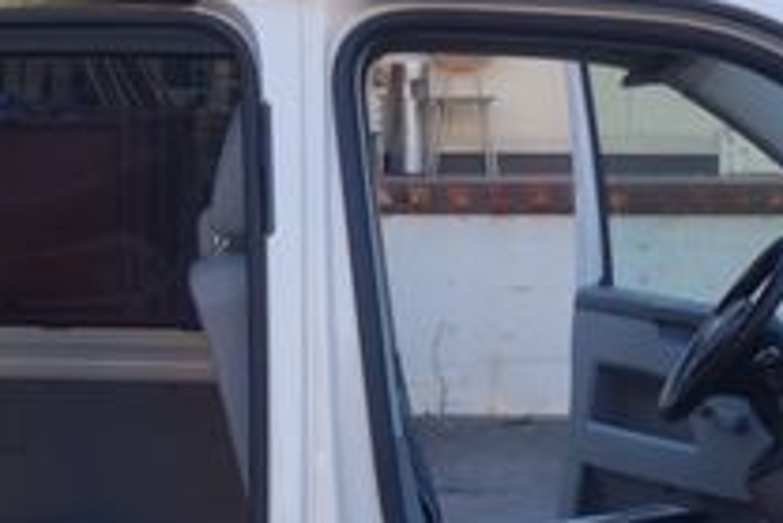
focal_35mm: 138
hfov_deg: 14.8
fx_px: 3003
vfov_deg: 9.8
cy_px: 578
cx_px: 147
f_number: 6.3
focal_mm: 10.4
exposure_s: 1/50
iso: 125
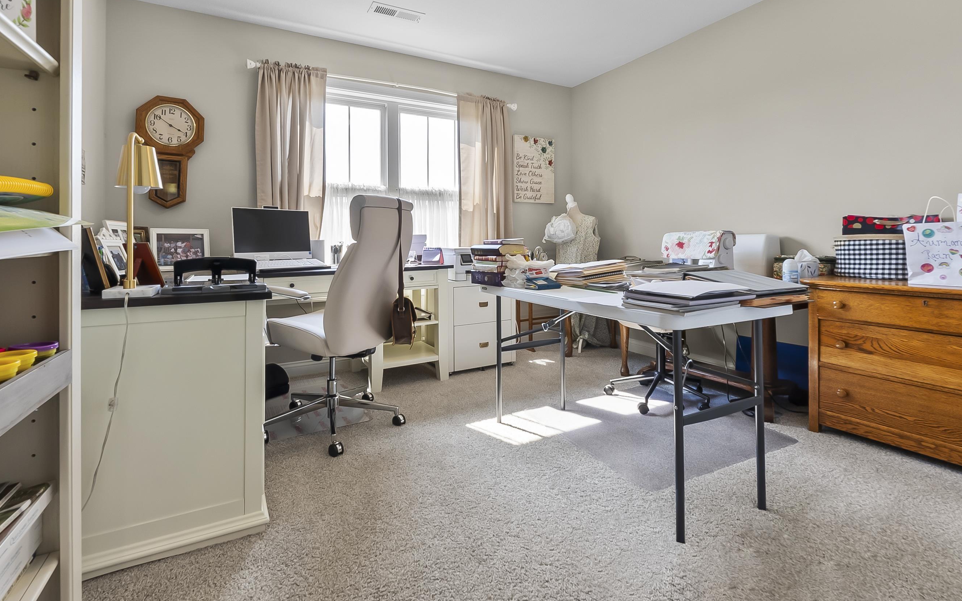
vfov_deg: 71.2
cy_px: 291
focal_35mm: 16
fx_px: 419
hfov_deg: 97.8
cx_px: 473
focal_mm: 10
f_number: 10
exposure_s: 1/2.5
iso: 100
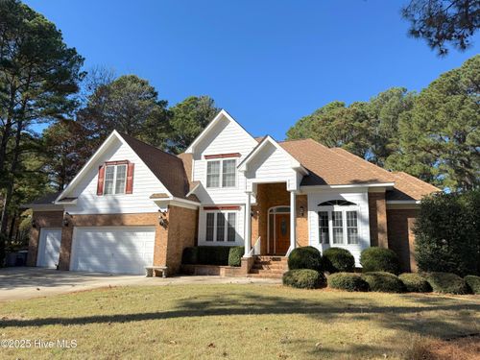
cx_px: 240
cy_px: 180
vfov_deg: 56.8
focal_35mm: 24
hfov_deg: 71.6
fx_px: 333
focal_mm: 6.76
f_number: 1.78
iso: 80
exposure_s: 1/3759
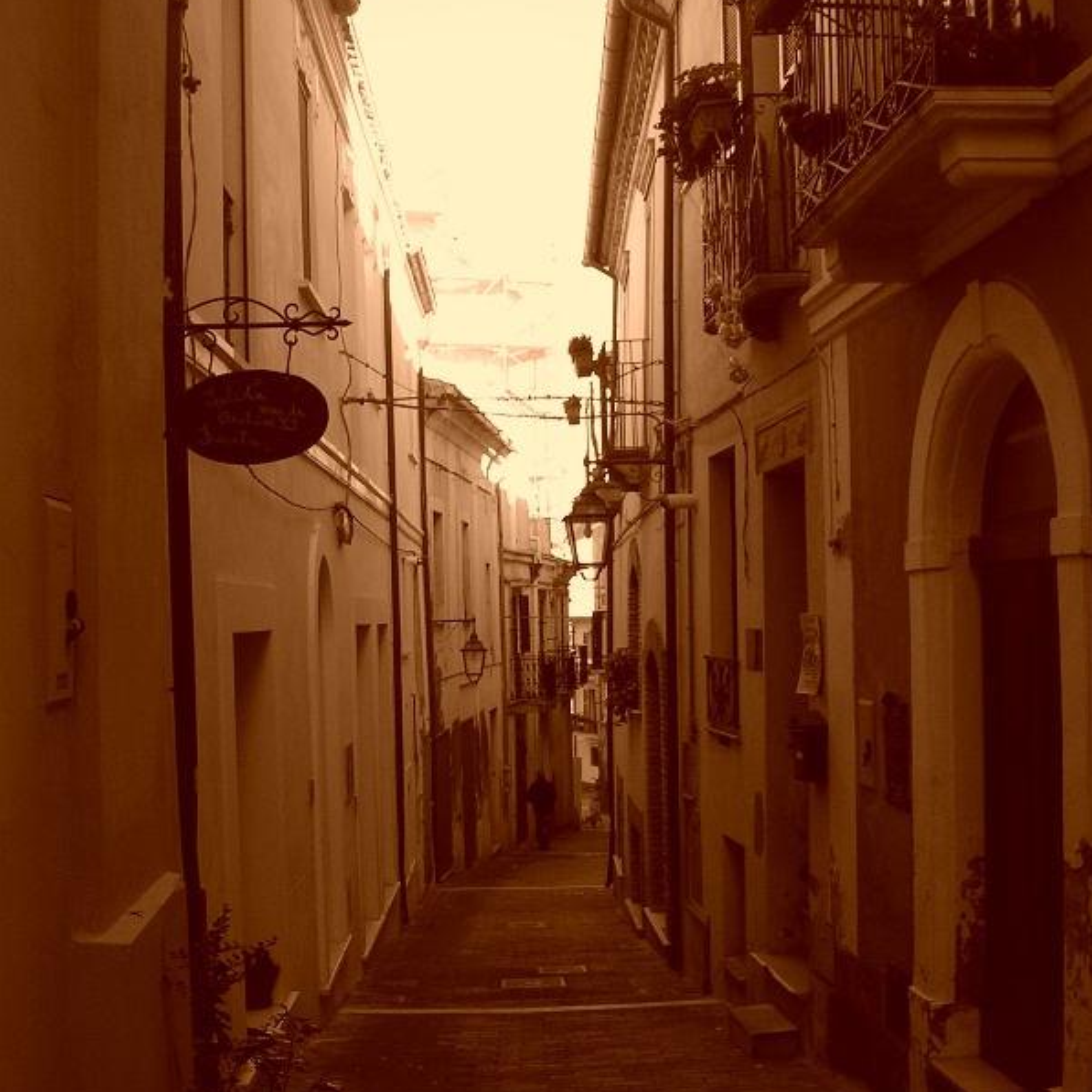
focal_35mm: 45
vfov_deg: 37.4
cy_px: 648
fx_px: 1606
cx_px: 547
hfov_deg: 37.6
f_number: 2.8
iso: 50
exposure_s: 1/170
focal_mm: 5.8
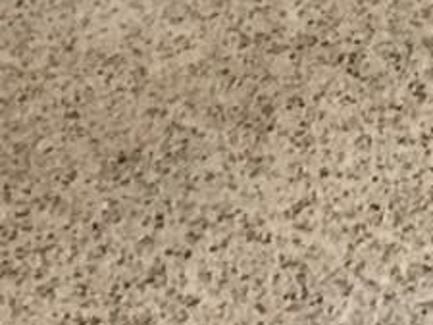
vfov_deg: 7.0
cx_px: 1278
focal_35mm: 199
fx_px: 2491
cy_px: -510
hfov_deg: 8.4
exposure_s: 1/15
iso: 80
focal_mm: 3.99
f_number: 1.8
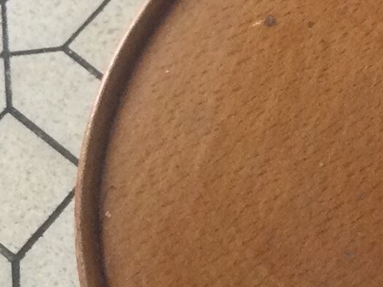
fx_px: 2124
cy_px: -40
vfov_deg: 7.7
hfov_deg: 10.2
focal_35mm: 192
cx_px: 419
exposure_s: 1/33
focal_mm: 3.3
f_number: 2.4
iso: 64
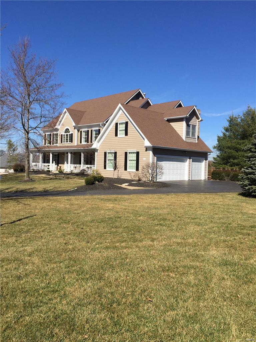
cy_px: 171
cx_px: 128
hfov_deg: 48.2
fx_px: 286
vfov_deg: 61.7
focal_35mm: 29
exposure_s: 1/2825
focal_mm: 4.15
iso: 32
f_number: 2.2
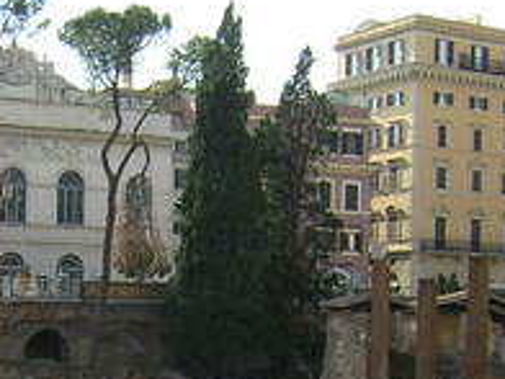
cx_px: 52
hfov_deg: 23.5
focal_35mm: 81
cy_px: 348
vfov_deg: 17.9
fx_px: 1182
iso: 100
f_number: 5.2
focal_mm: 4.7
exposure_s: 1/148
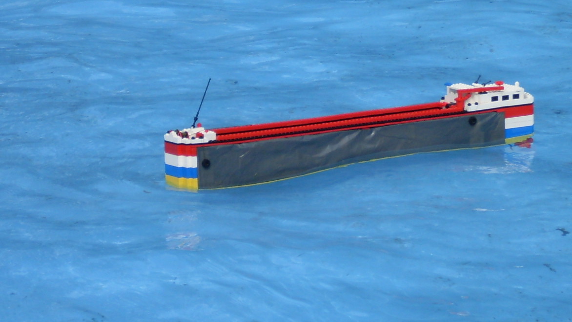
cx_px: 359
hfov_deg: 9.9
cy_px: 89
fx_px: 3291
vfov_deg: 5.6
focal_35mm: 217
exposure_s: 1/500
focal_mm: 18.9
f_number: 5.2
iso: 80
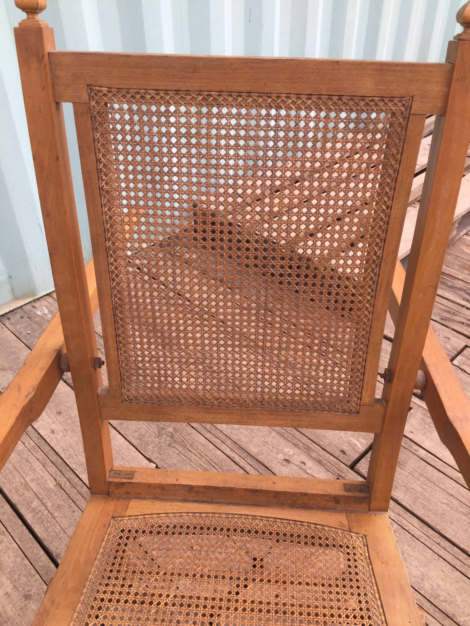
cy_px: 313
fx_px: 525
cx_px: 235
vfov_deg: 61.7
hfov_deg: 48.2
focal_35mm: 29
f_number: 2.2
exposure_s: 1/316
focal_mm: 4.15
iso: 32
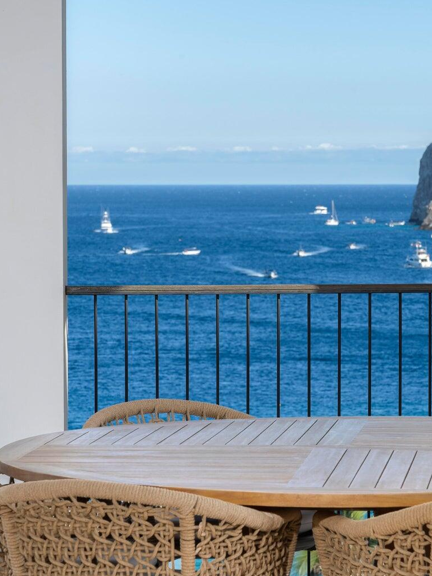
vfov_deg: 13.0
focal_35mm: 152
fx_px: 2529
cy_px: 289
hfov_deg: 9.8
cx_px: 287
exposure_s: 1/160
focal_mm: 105
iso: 100
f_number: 13
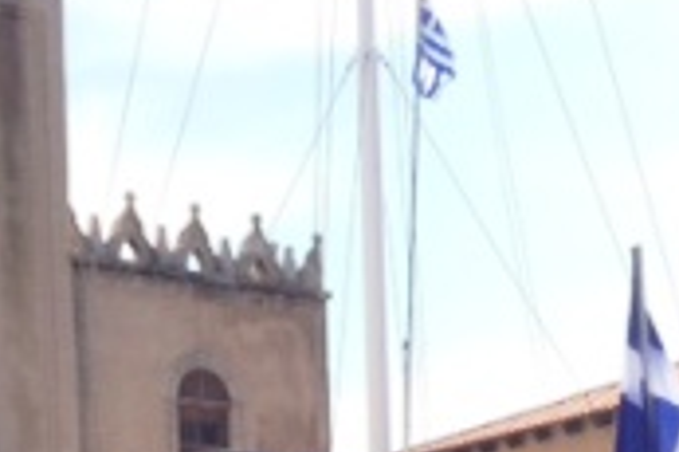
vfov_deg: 11.1
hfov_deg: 17.5
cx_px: 269
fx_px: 2205
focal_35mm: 117
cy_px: 759
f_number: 2.4
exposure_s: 1/1381
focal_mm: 4.28
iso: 64
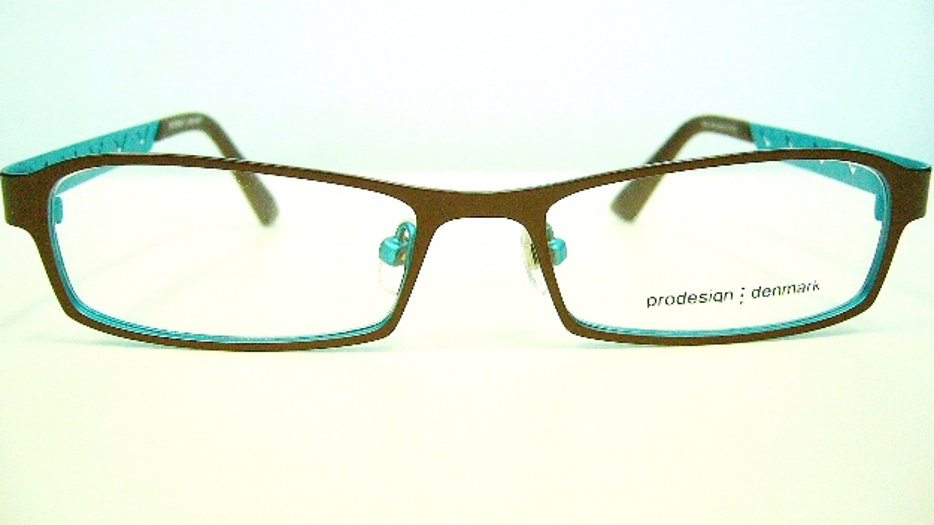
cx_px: 473
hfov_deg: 51.6
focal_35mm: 39
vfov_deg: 30.4
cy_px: 230
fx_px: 966
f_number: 2.8
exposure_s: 1/80
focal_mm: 5.8
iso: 100
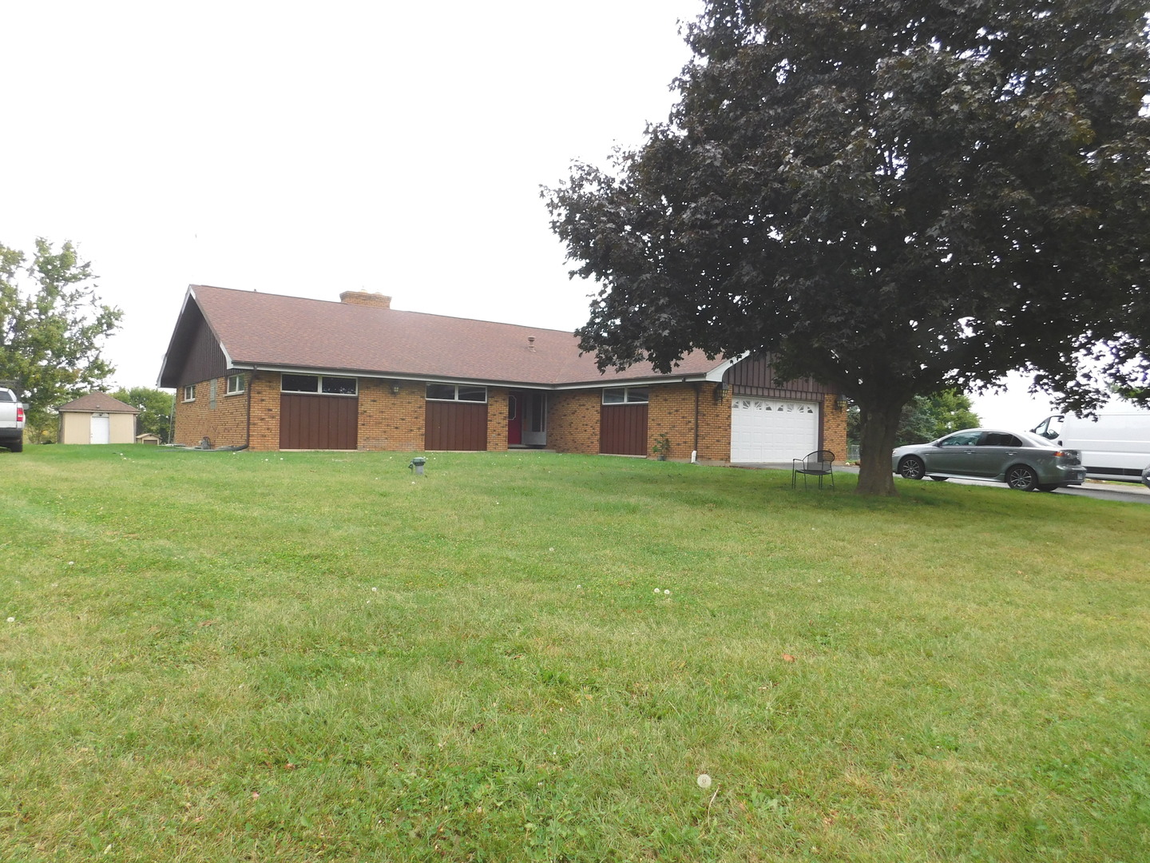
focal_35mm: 23
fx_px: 764
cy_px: 432
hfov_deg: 73.9
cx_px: 575
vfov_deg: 58.9
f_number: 3
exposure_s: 1/250
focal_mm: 4
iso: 125
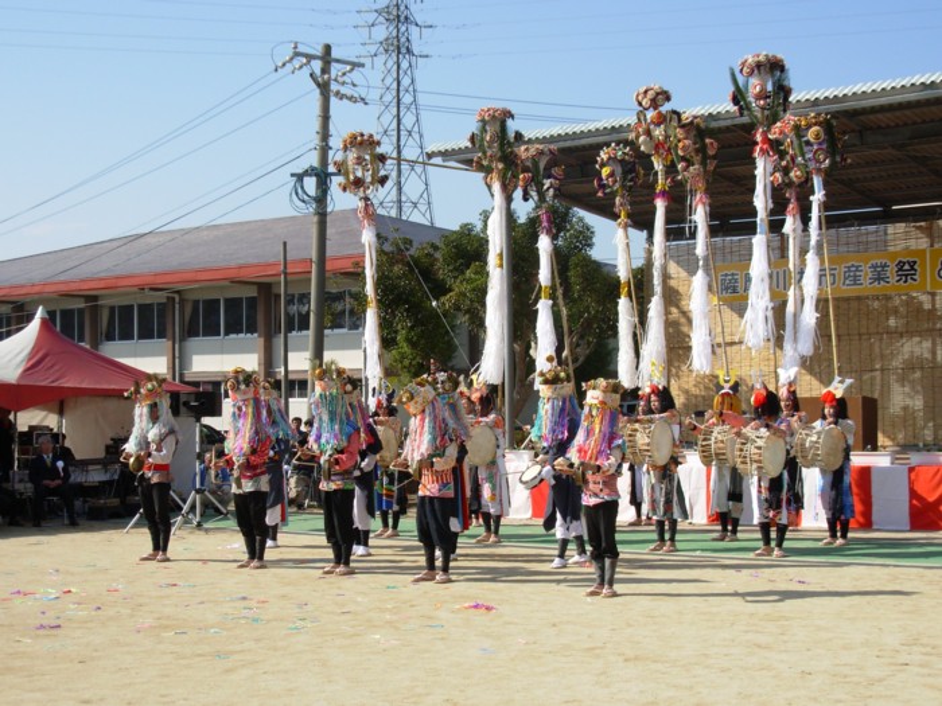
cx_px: 471
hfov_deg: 33.2
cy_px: 353
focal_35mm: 58
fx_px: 1578
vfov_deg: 25.2
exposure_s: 1/1024
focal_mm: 9.5
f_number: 3.3
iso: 50
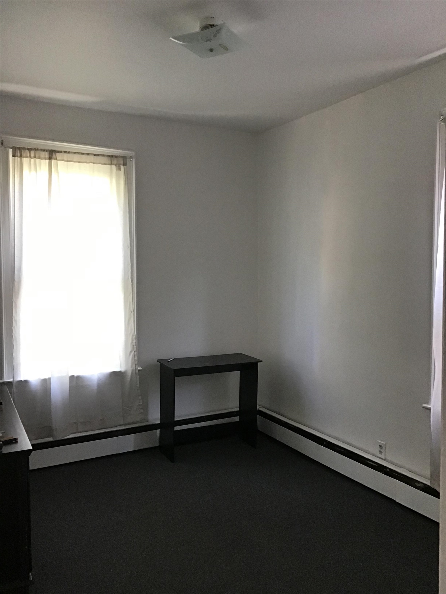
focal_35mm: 31
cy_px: 297
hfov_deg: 45.4
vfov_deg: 58.4
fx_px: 533
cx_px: 223
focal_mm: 3.3
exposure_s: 1/30
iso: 125
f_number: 2.4
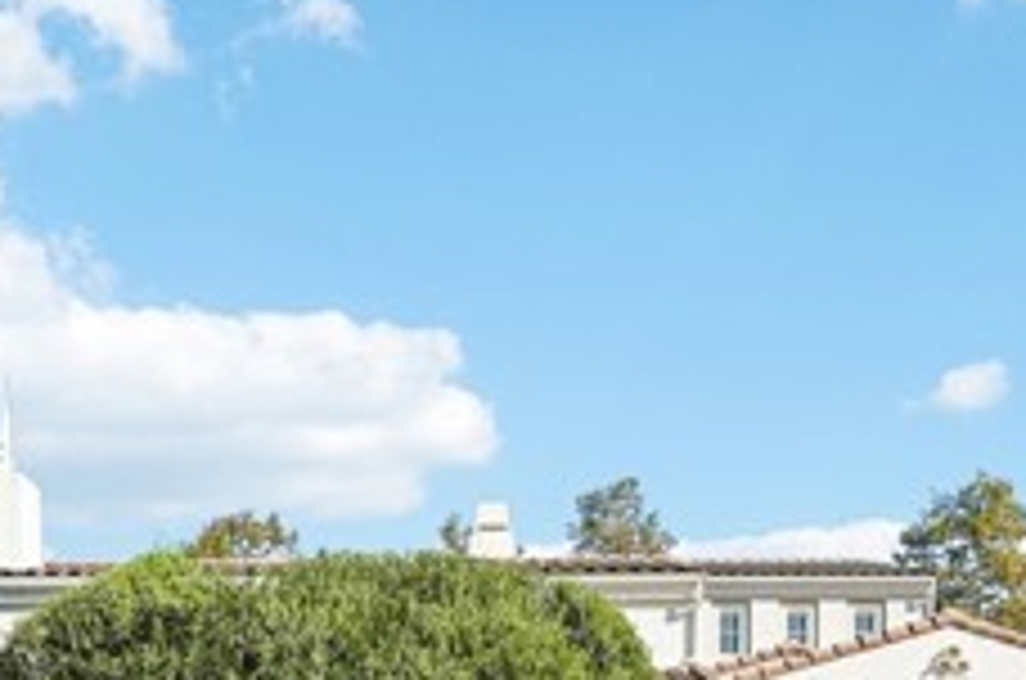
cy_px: 892
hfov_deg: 42.3
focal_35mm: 46
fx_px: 1320
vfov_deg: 24.9
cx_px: 616
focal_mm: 16.5
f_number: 8
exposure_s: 1/1500
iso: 400
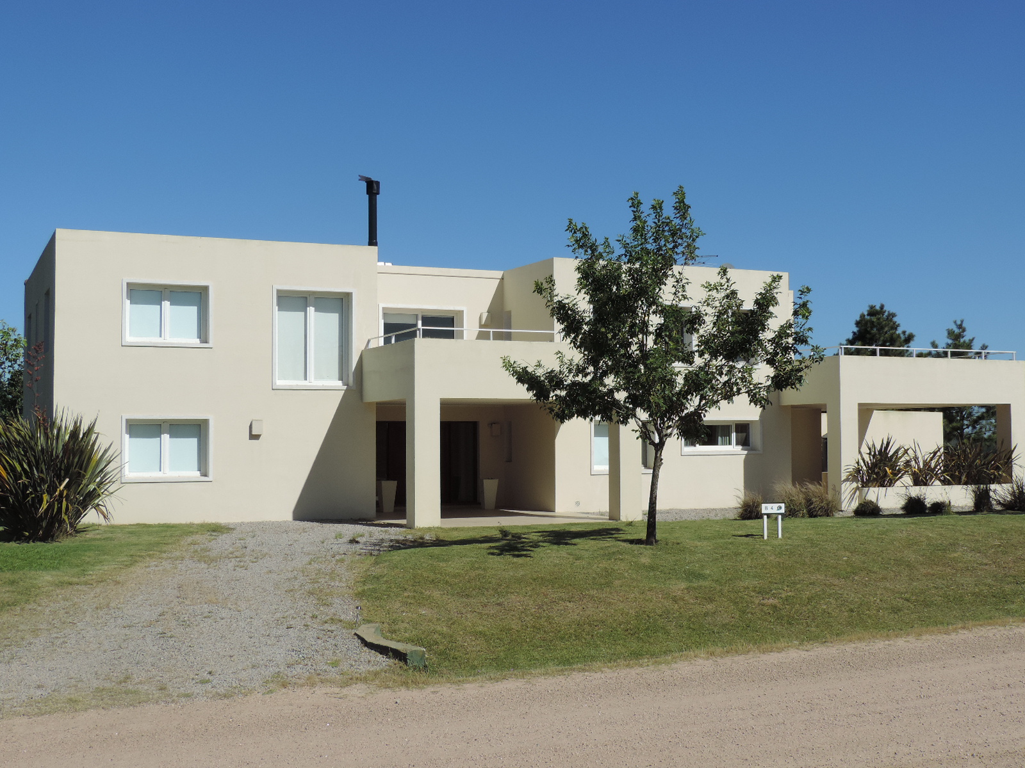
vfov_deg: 33.6
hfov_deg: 43.9
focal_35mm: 43
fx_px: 1273
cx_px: 512
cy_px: 384
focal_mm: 7.6
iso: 80
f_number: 3.8
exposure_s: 1/1600
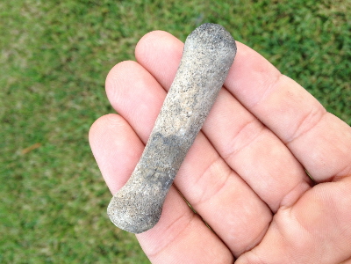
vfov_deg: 40.7
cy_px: 132
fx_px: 355
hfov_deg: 52.6
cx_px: 176
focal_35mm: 35
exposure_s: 1/30
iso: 50
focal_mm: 4.28
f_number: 2.4
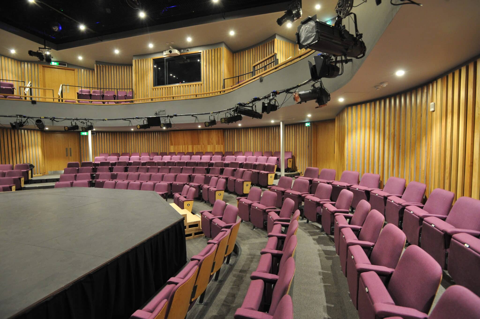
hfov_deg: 87.0
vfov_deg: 64.5
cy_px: 160
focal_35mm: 19
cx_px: 240
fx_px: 253
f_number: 5.6
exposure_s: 1/30
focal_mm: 19
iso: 3200
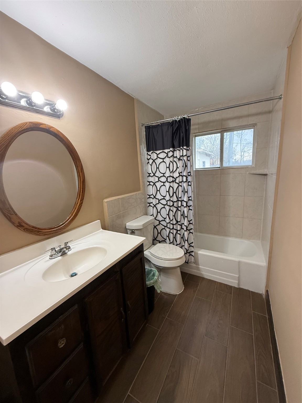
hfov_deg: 85.7
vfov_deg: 102.1
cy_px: 202
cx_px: 151
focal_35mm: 14
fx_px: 163
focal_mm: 2.22
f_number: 2.2
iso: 250
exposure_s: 1/120
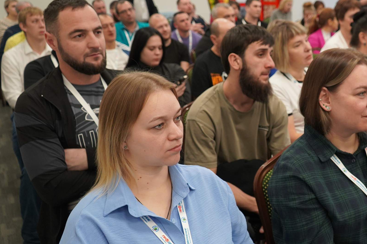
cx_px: 274
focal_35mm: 45
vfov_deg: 29.9
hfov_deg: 42.3
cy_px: 132
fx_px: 459
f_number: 4
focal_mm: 28
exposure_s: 1/160
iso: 1250
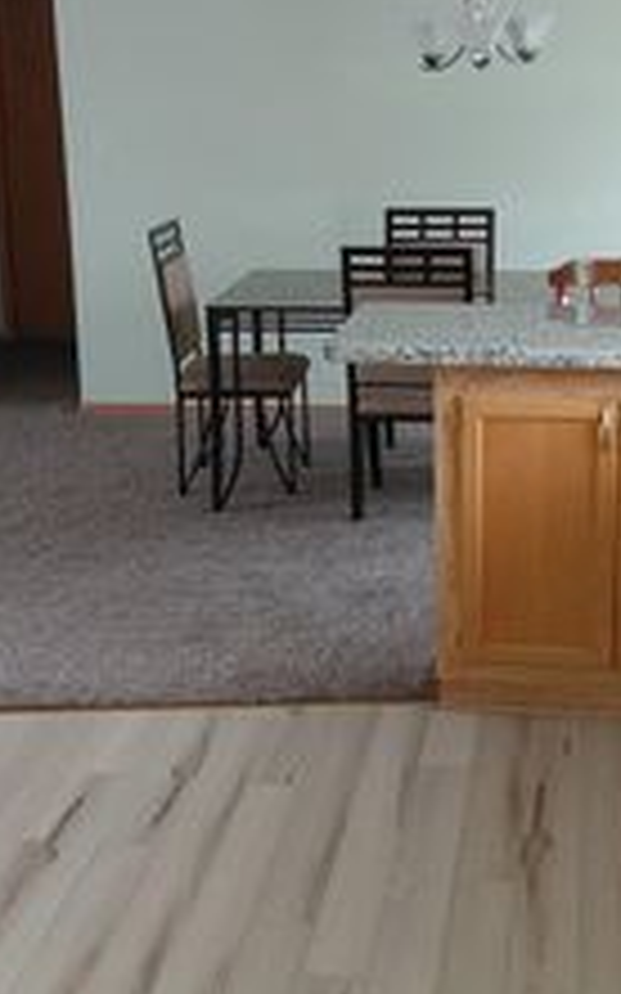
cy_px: 376
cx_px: 428
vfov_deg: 33.8
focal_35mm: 60
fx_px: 1626
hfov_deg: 21.5
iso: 320
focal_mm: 4.69
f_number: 1.8
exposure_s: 1/24
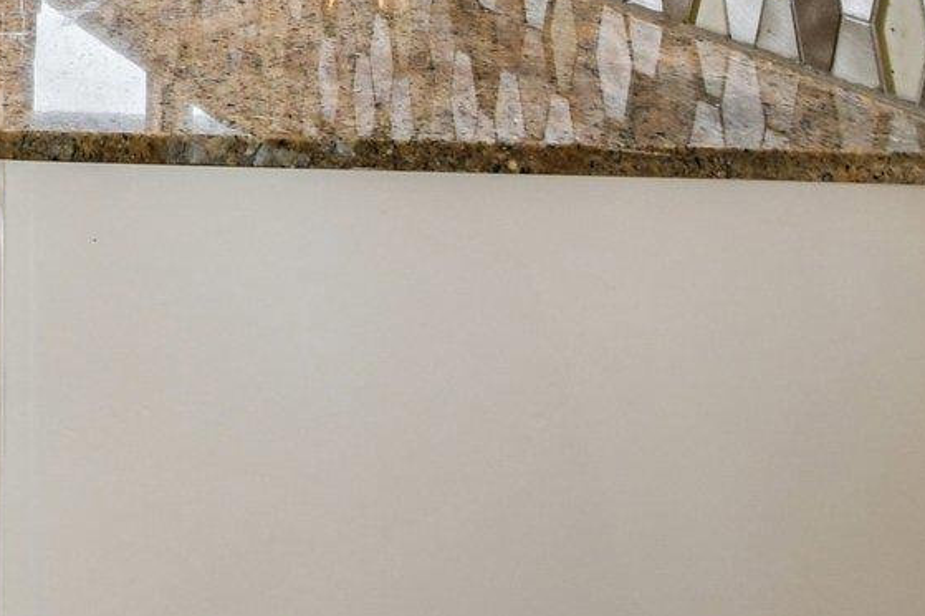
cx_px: -682
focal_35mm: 55
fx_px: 1412
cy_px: -508
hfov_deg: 22.9
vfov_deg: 18.7
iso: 400
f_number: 8
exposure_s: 1/25
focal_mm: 10
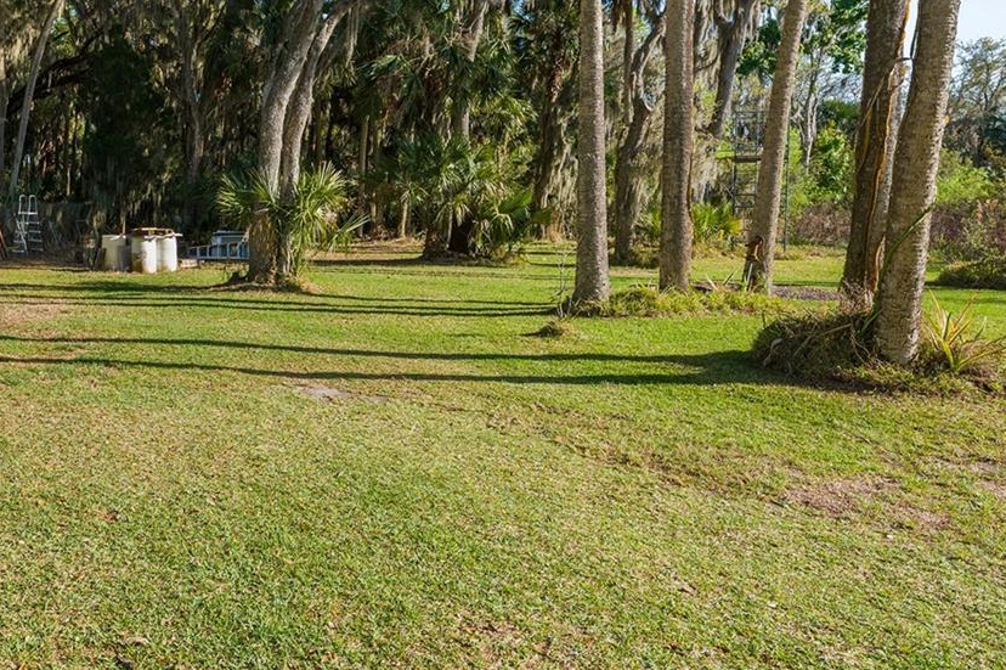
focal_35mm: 29
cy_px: 248
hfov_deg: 56.8
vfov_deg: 44.5
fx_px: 810
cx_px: 143
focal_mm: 15
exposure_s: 1/160
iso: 160
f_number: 7.1
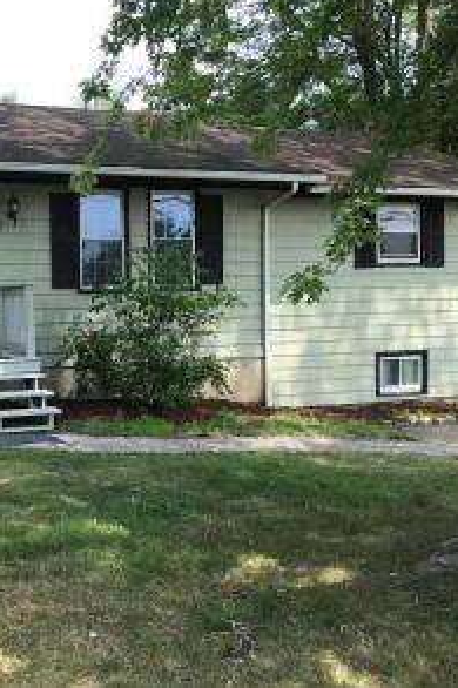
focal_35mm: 44
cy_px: 340
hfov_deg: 29.3
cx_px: 52
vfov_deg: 44.5
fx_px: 841
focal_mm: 3.3
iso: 25
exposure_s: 1/497
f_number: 2.4
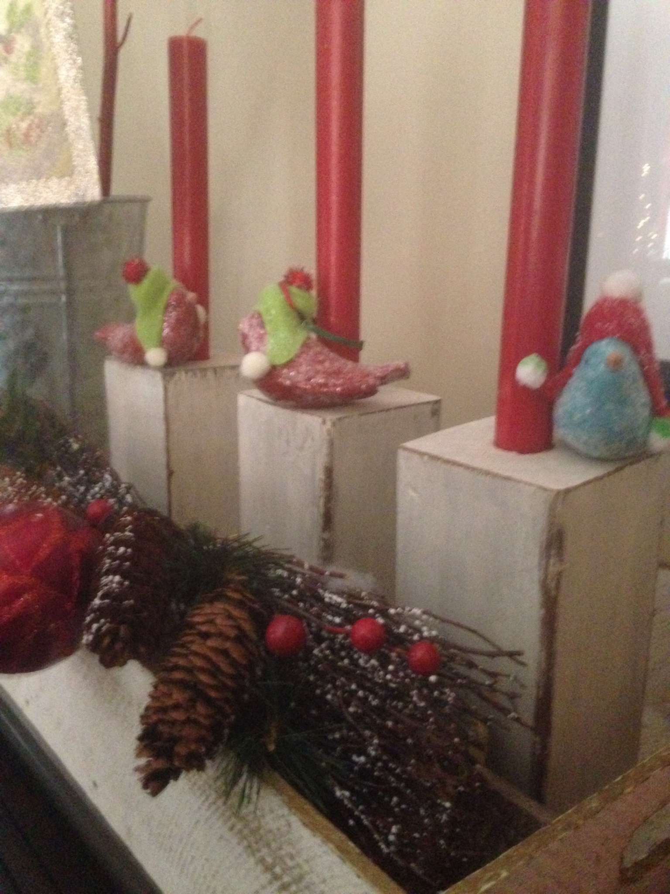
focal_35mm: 33
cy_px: 447
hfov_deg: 42.9
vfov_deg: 55.4
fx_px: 852
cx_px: 335
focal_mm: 4.12
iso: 800
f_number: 2.4
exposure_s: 1/15
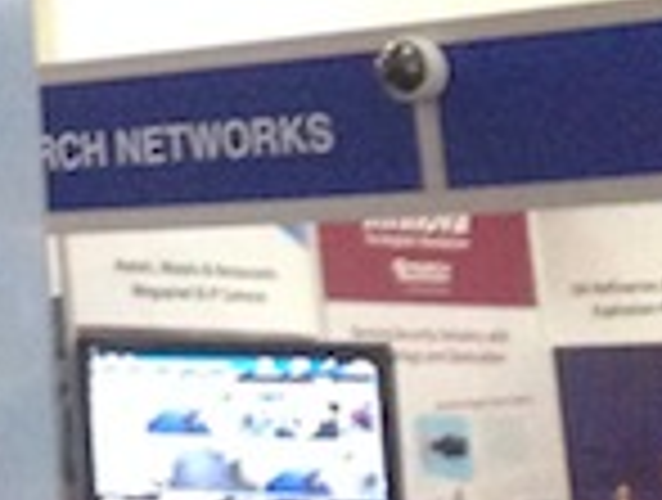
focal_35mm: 179
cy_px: -595
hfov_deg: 9.7
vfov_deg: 7.9
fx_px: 3432
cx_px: -968
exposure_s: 1/20
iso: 400
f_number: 2.4
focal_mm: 4.12
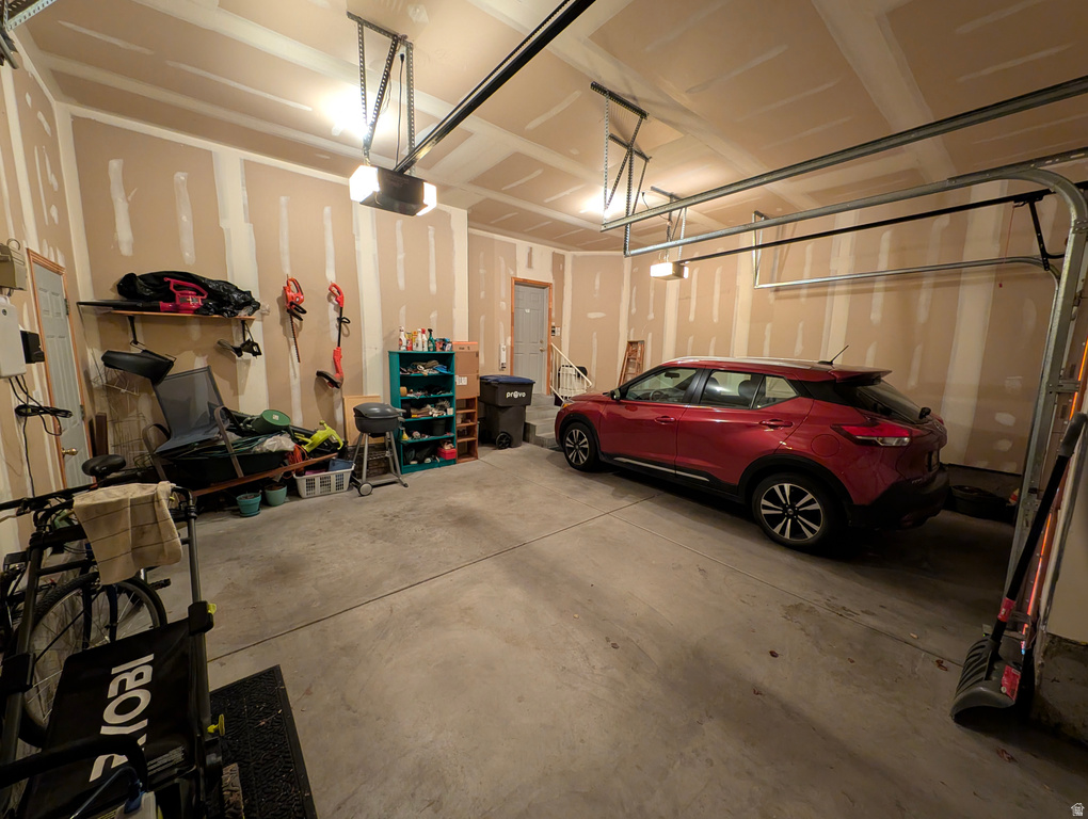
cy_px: 410
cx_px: 544
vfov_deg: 94.6
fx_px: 378
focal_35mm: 12
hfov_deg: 110.5
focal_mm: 2.23
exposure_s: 1/24
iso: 621
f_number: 1.95
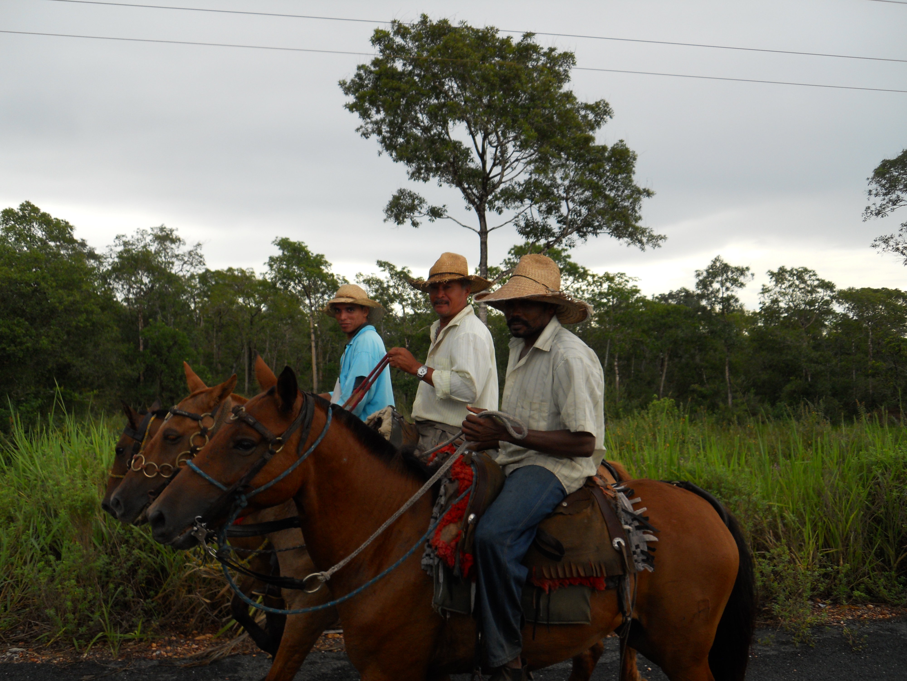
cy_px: 340
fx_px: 734
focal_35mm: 28
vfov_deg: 49.7
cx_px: 454
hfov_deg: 63.4
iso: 80
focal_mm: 5
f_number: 2.7
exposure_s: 1/640
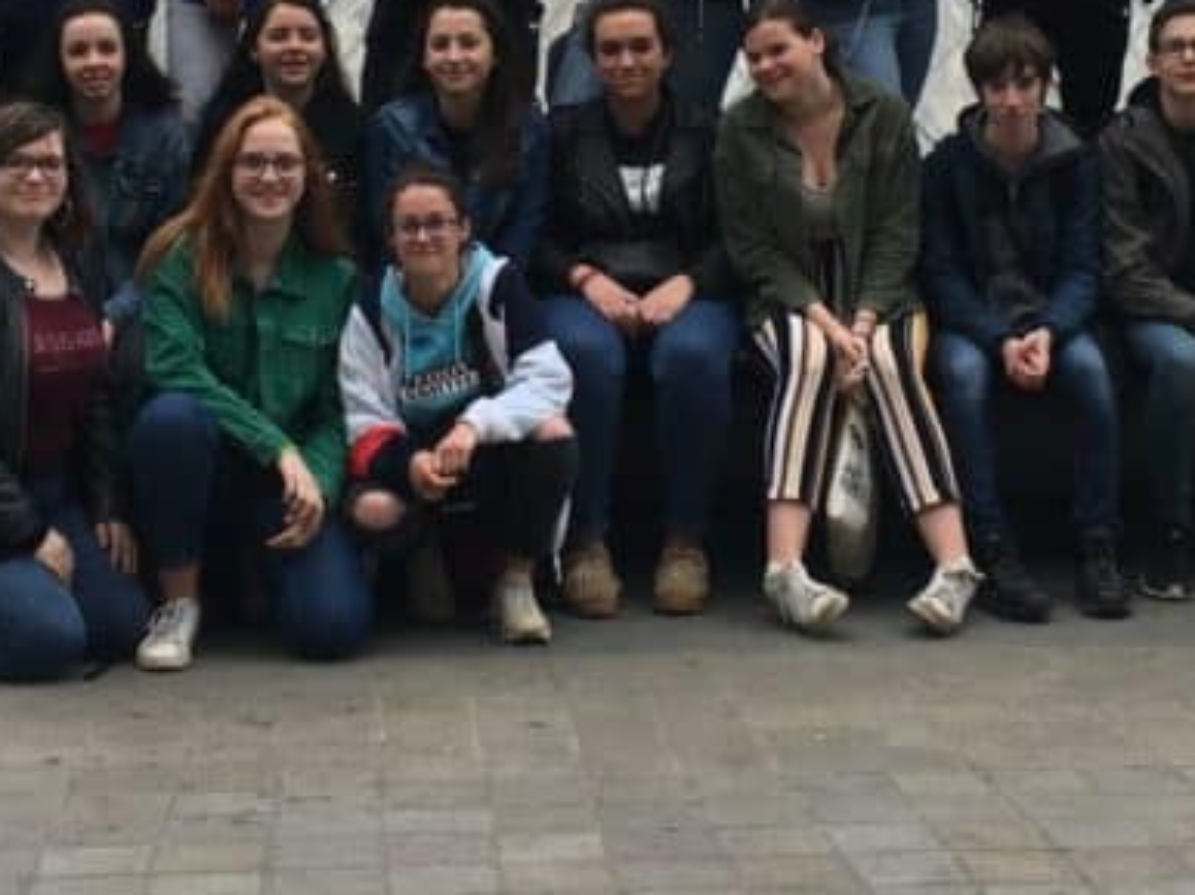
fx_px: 2657
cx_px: 678
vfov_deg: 18.9
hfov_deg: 25.3
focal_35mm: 77
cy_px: 127
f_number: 2.2
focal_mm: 4.15
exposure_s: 1/793
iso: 25
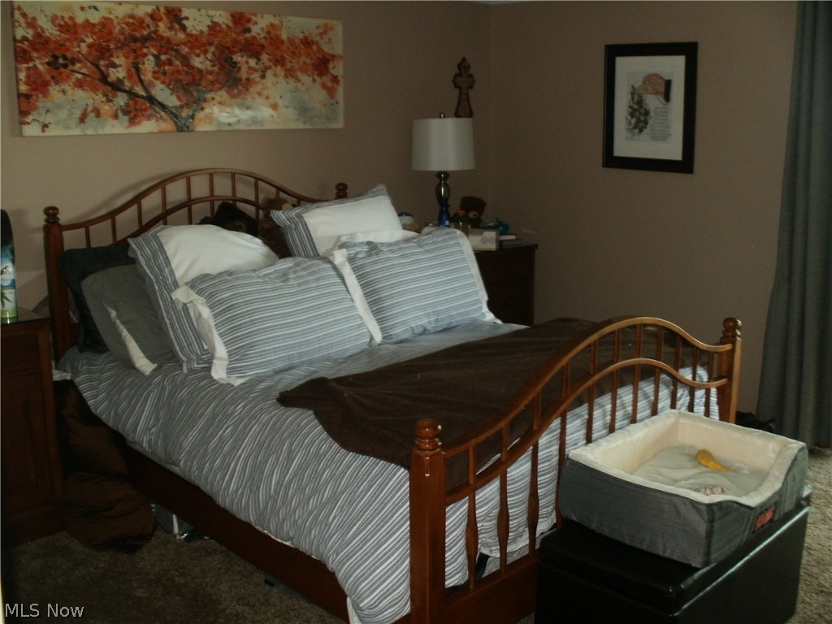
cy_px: 312
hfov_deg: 51.4
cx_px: 416
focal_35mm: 36
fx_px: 865
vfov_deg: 39.7
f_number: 3.5
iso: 125
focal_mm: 6.3
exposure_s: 1/30
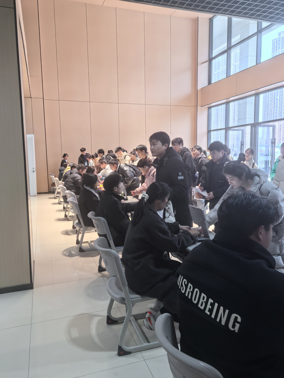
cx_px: 142
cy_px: 189
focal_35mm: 27
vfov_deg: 65.3
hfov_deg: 51.4
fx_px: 295
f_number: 1.8
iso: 160
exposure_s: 1/100
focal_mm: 5.35
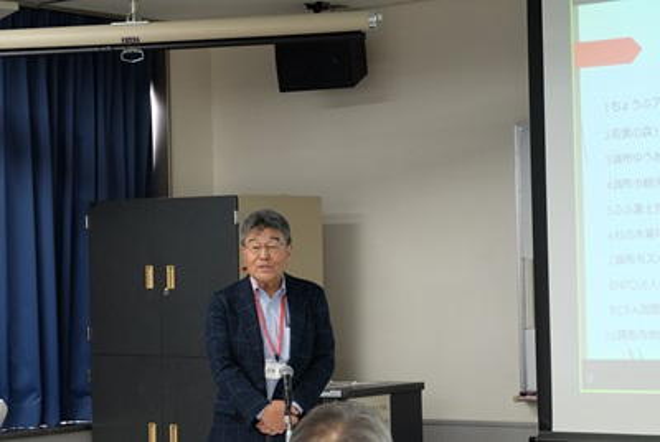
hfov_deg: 27.7
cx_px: 330
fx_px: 1340
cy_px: 221
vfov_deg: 18.7
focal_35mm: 73
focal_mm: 48.4
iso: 1000
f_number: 4
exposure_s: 1/52
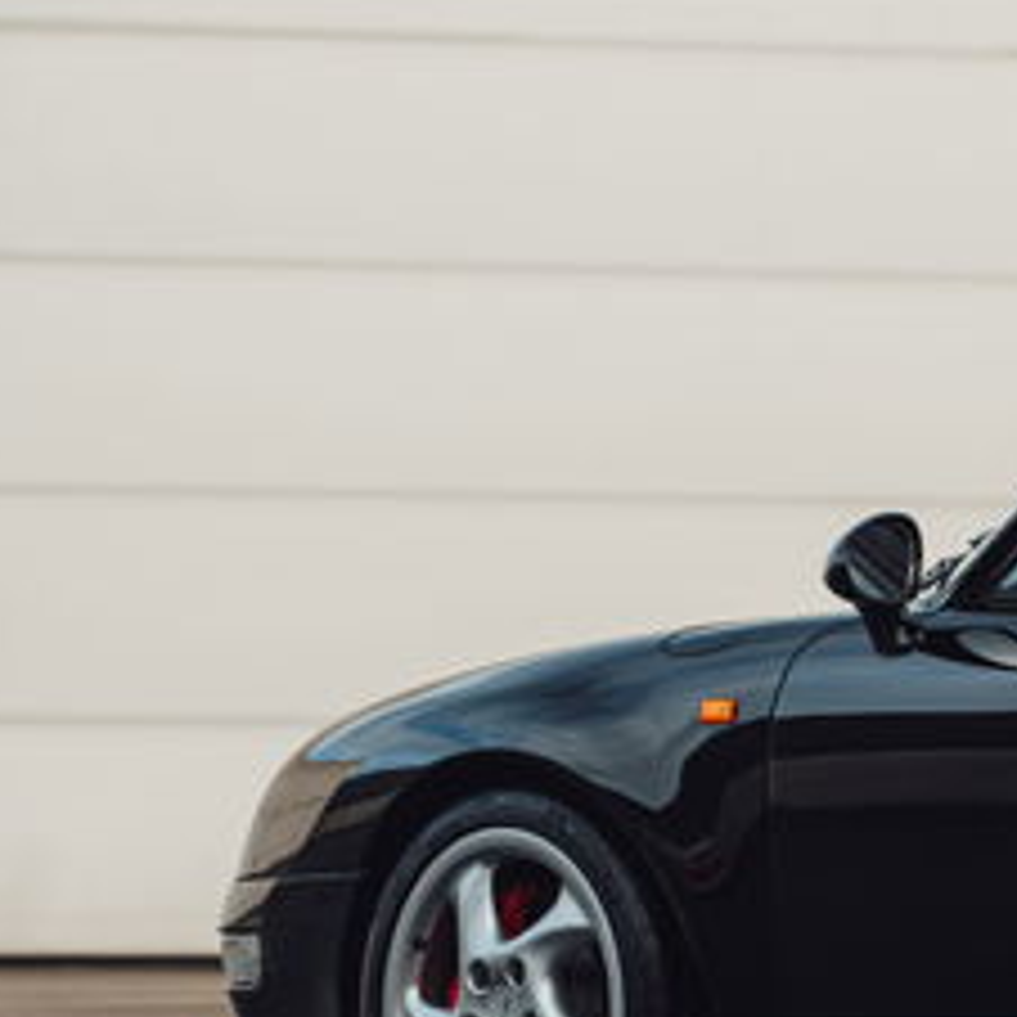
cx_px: 1620
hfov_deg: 4.9
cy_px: 612
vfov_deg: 5.0
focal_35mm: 352
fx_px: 11700
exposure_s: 1/200
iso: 400
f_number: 5.6
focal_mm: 122
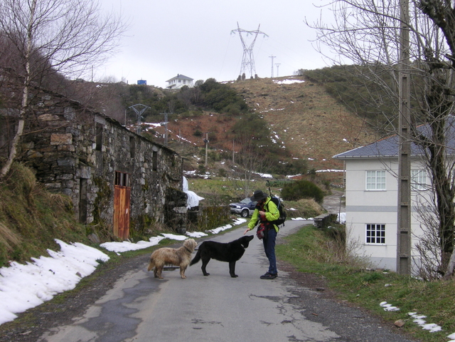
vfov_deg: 25.2
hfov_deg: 33.2
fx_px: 762
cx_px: 228
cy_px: 171
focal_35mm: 58
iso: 50
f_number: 3.7
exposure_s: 1/350
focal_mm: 9.6
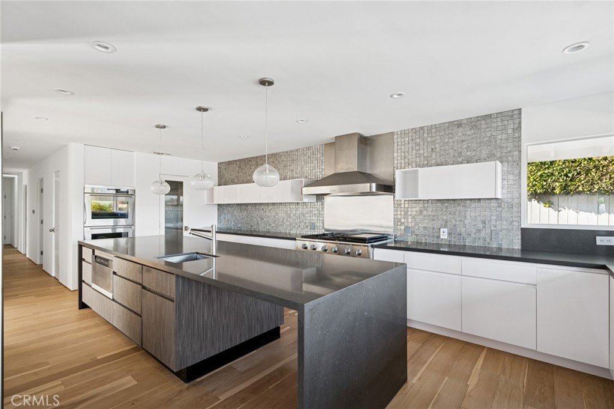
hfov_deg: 96.8
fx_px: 273
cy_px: 204
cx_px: 307
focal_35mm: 16
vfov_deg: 73.7
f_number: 9
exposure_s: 1/8
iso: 125
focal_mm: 16
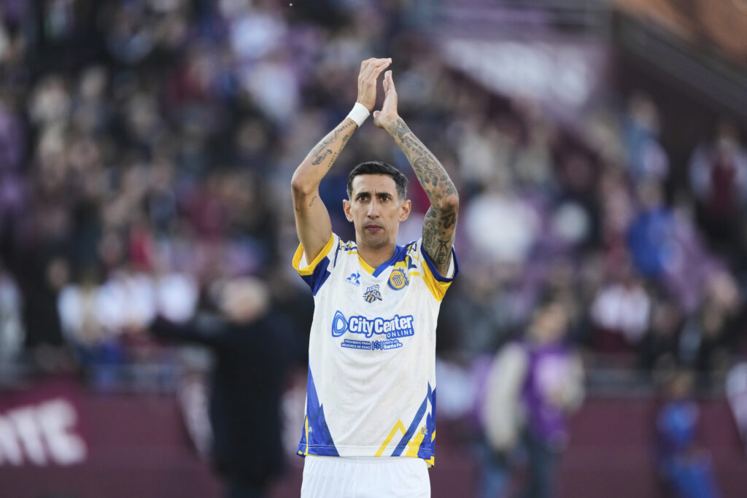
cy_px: 249
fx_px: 12451
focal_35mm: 600
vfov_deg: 2.3
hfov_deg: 3.4
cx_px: 374
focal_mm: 600
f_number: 4.5
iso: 800
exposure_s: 1/1000
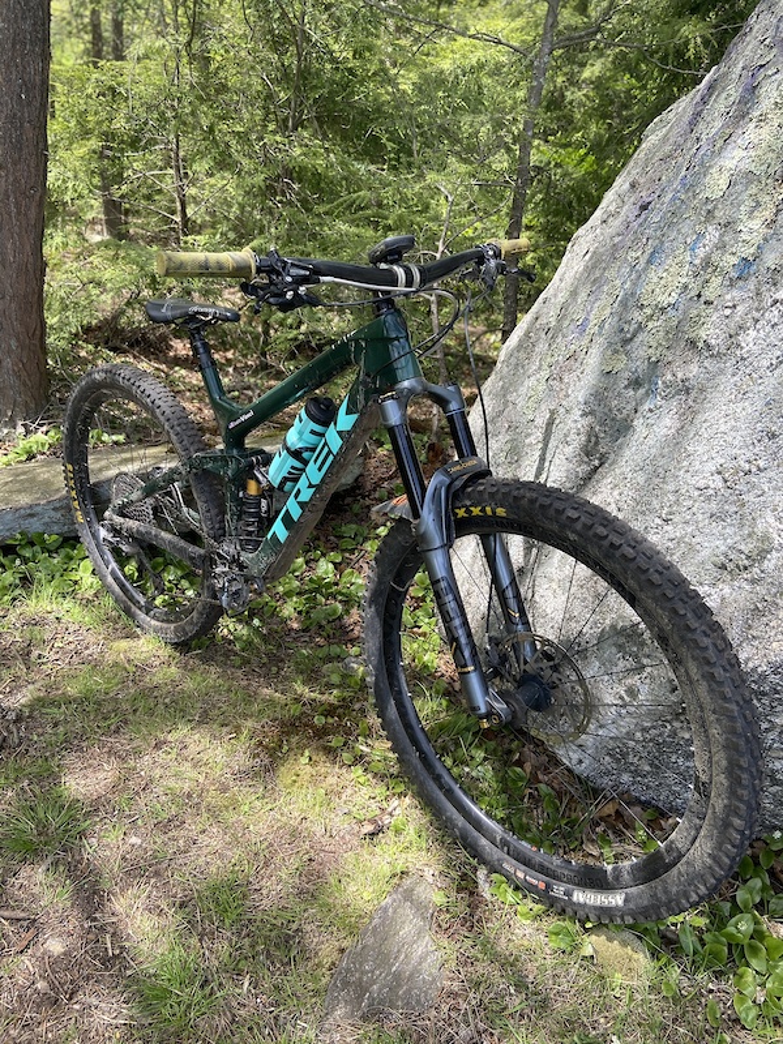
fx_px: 784
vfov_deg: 67.3
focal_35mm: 26
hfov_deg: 53.1
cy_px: 522
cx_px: 392
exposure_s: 1/412
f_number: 1.8
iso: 32
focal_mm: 4.25
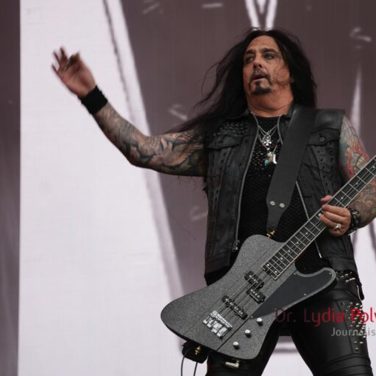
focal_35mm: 185
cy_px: 188
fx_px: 2273
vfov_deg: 9.5
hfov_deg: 9.5
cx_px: 235
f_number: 5.6
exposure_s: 1/160
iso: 125
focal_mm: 96
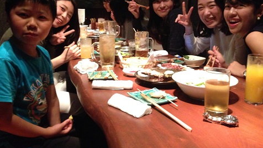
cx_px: 131
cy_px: 57
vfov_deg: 31.9
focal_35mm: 37
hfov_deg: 54.0
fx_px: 258
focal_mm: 4.12
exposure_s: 1/15
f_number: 2.4
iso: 640
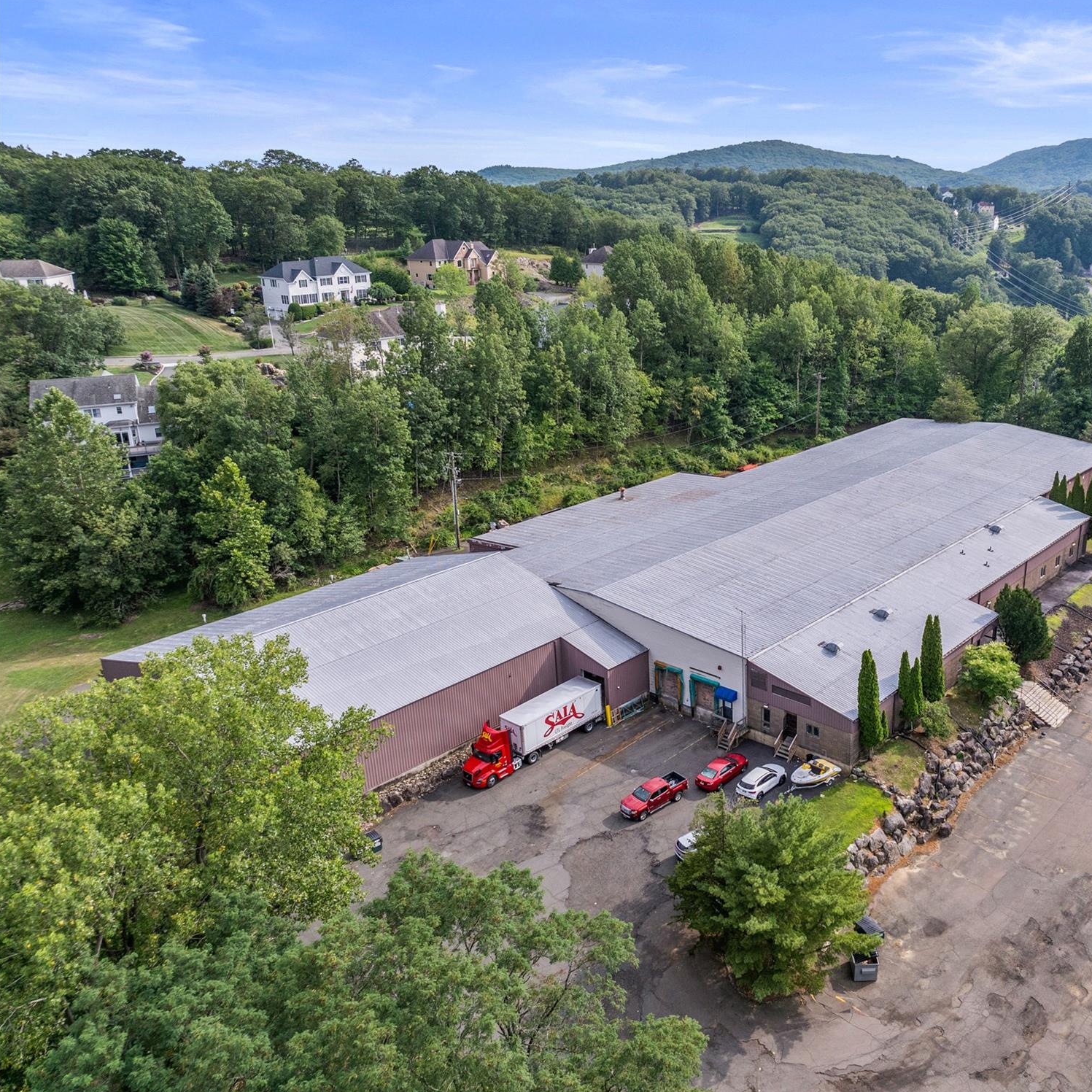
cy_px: 545
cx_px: 744
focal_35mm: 29
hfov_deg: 54.3
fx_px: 1035
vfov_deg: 55.6
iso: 260
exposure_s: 1/2500
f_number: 2.8
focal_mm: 12.29
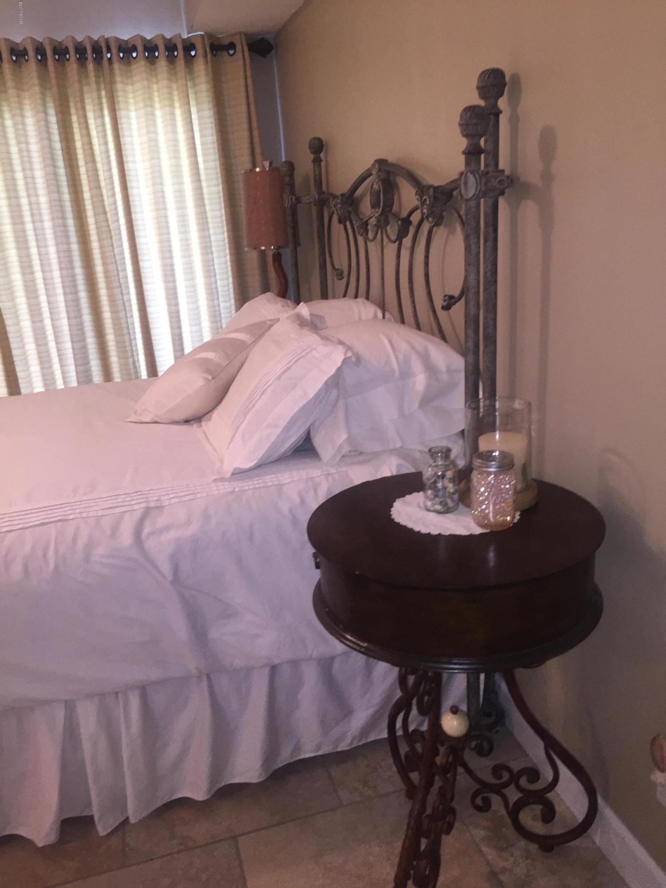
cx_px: 333
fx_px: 744
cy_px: 444
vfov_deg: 61.7
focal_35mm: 29
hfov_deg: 48.2
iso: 160
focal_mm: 4.15
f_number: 2.2
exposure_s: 1/33
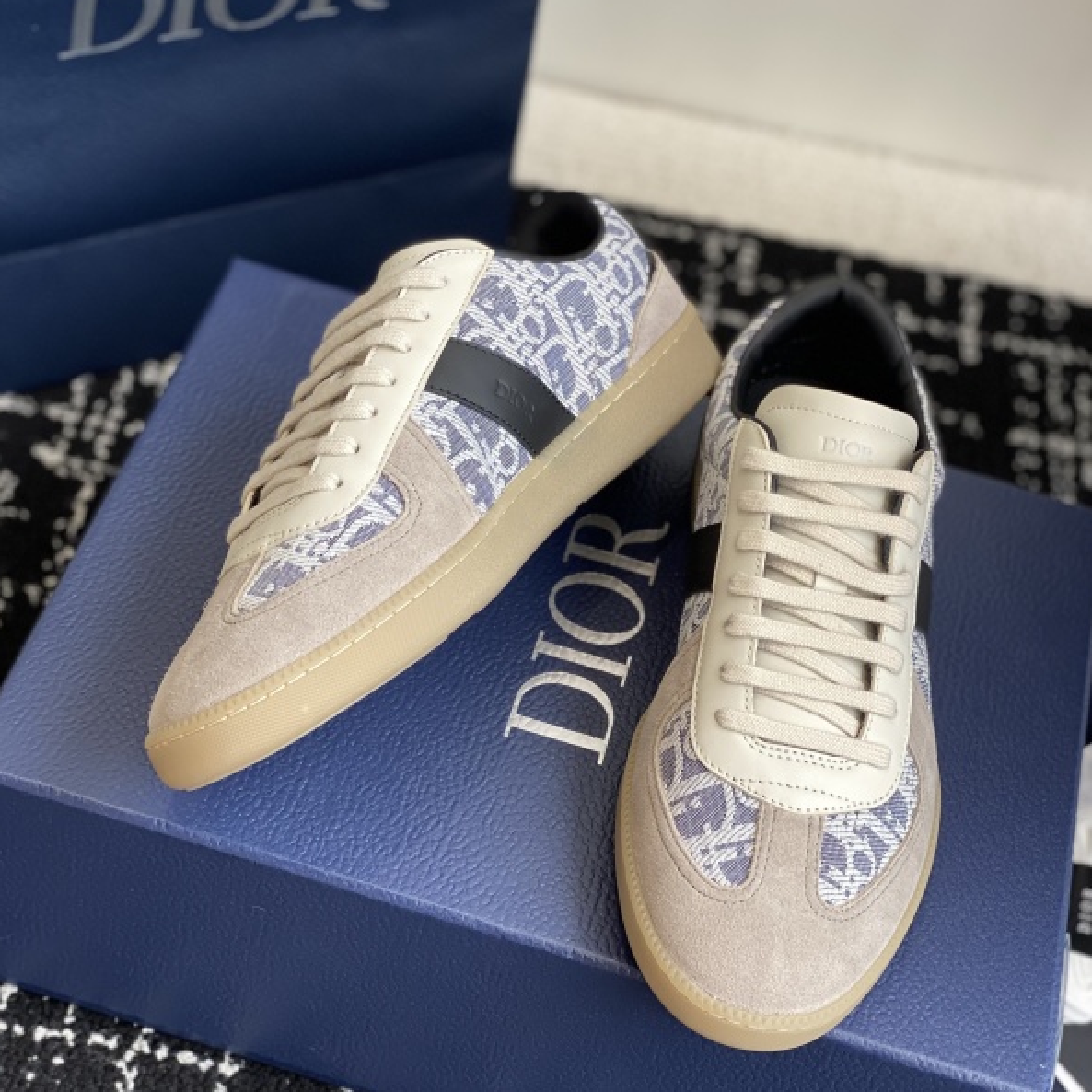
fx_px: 2213
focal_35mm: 62
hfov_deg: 27.7
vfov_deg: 27.7
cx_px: 547
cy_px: 538
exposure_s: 1/122
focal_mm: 6
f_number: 2
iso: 25
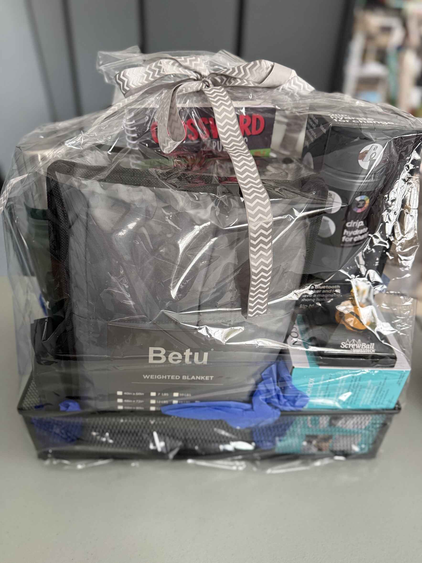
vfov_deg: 71.6
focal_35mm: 24
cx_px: 211
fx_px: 390
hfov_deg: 56.8
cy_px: 282
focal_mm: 6.76
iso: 500
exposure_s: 1/60
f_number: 1.78
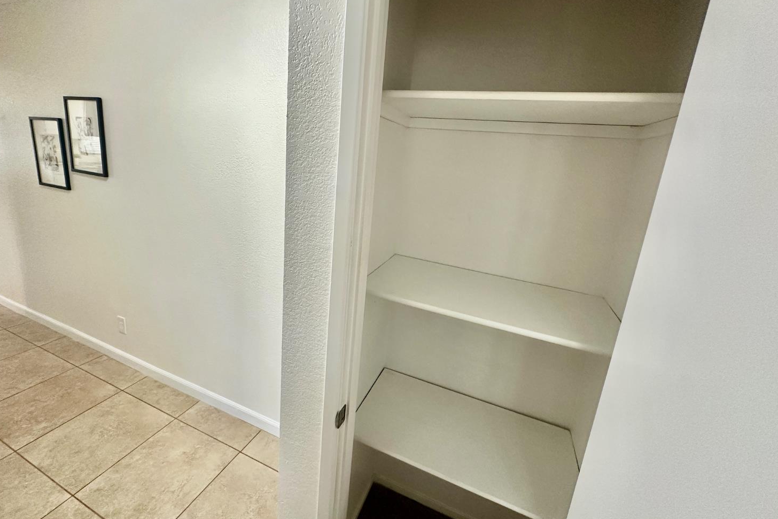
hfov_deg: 100.4
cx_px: 378
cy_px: 235
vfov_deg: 77.1
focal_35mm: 15
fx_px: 324
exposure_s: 1/120
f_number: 2.2
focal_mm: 2.22
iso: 250
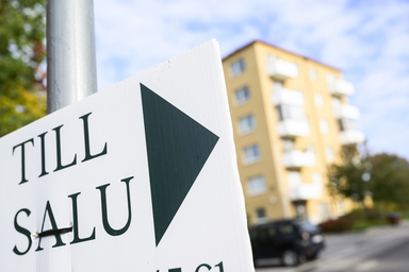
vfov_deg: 35.9
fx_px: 420
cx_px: 204
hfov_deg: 51.9
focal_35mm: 37
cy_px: 136
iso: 320
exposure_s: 1/640
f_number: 5.6
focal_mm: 37
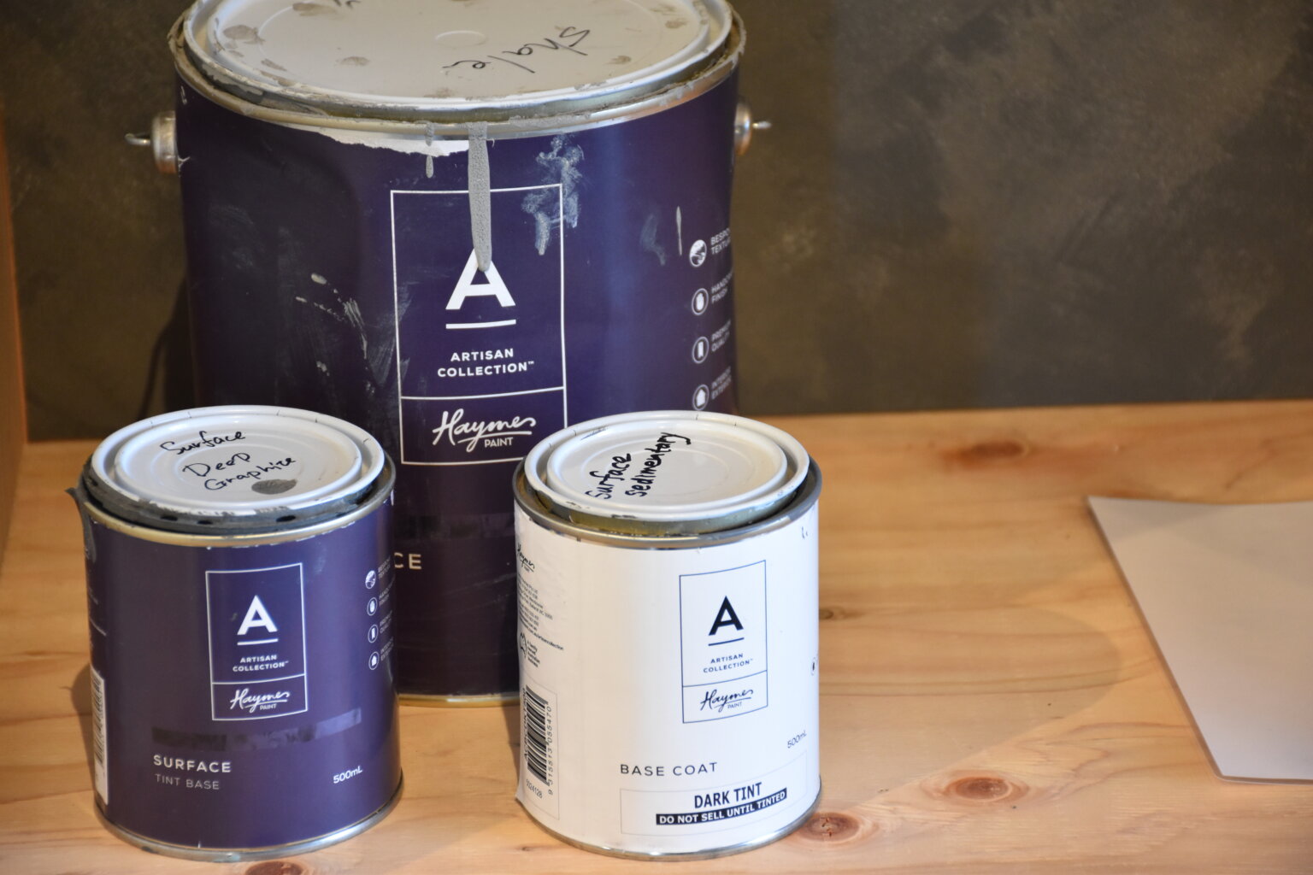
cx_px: 656
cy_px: 438
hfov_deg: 15.2
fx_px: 4923
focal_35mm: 135
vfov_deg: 10.2
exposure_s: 1/125
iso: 1250
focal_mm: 90
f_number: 5.3
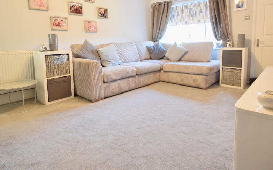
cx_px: 146
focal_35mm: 20
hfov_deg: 85.0
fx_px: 149
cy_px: 55
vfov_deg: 58.2
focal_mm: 10
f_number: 4.5
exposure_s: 1/15
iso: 800
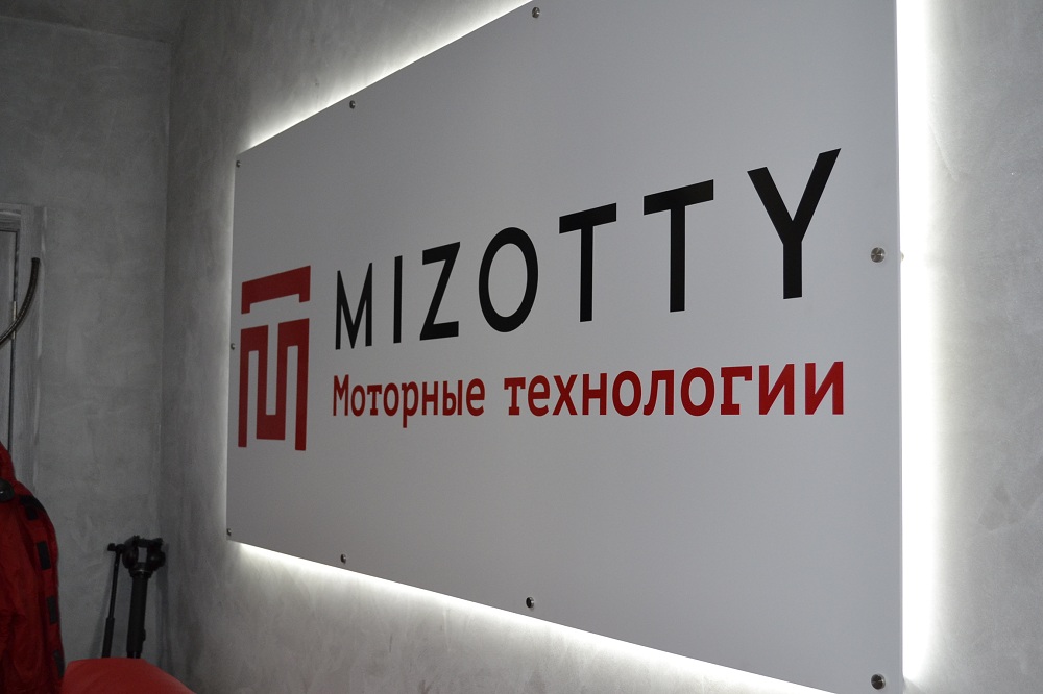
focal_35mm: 39
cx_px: 522
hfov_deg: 49.6
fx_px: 1129
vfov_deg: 34.2
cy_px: 347
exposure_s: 1/60
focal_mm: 26
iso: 1250
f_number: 4.2
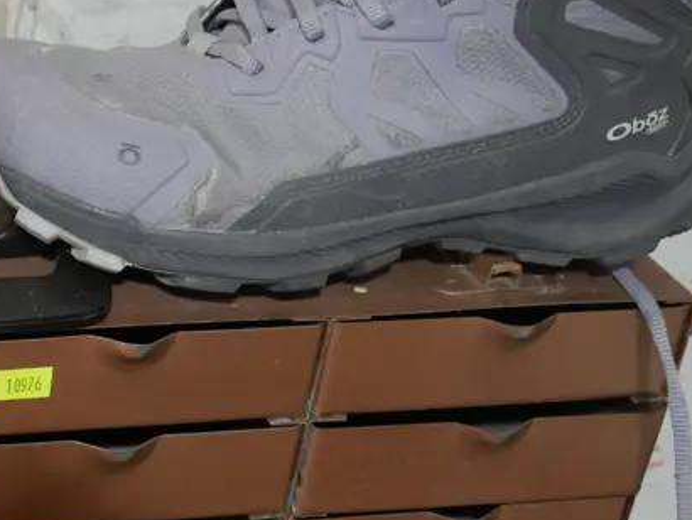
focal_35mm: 85
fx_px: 1700
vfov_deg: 17.3
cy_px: 127
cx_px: -103
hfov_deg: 21.6
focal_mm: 17
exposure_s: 1/60
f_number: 4
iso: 800
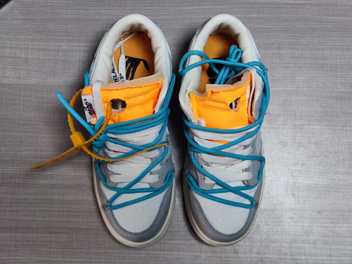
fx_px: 488
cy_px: 132
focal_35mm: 48
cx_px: 176
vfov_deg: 30.3
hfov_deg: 39.7
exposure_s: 1/100
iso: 230
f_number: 1.69
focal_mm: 6.72
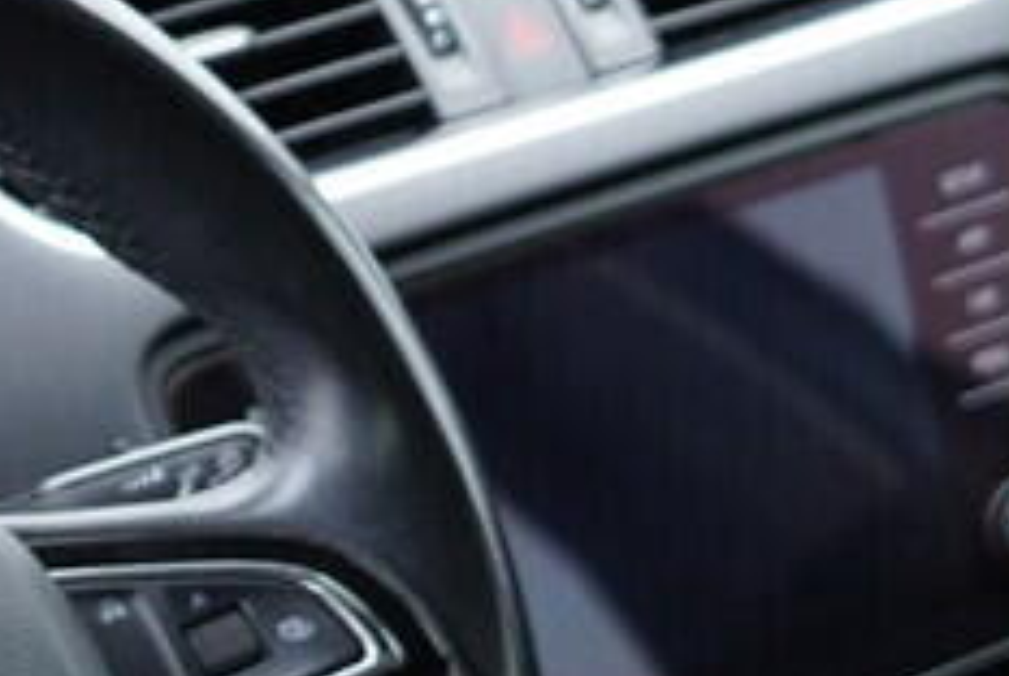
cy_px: 1207
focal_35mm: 158
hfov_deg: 12.9
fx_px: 4434
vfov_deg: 8.4
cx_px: 169
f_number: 2.8
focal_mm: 24
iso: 320
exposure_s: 1/40
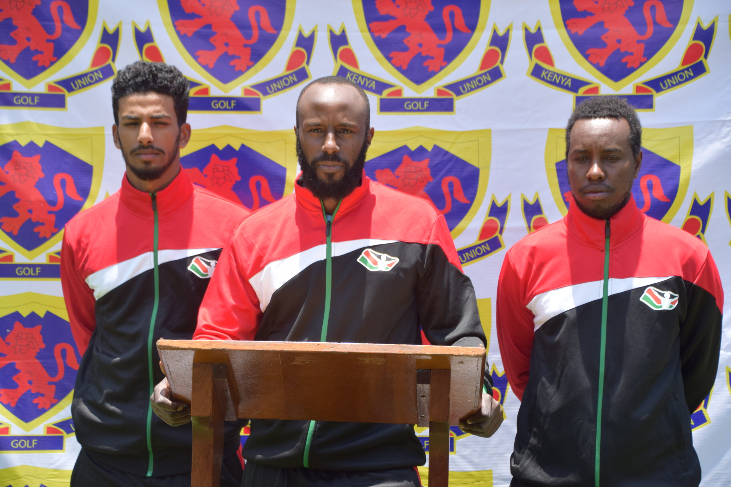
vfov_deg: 13.0
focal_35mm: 105
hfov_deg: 19.5
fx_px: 2132
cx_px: 366
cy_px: 244
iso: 200
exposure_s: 1/500
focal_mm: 70
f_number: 5.6
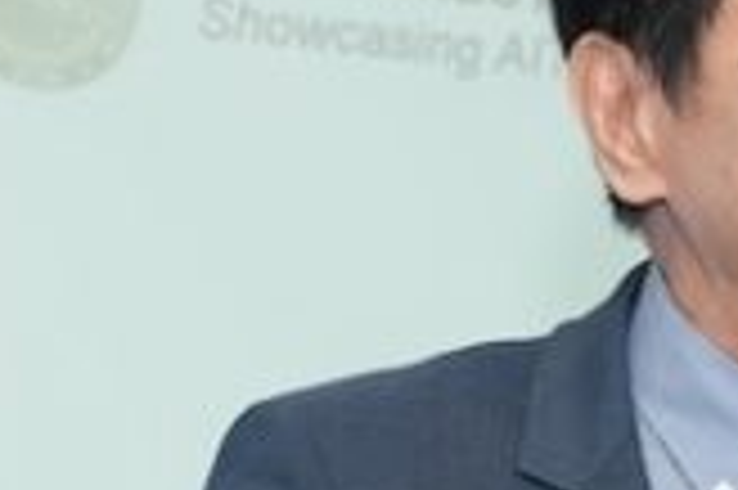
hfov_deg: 8.0
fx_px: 5202
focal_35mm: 254
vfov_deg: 5.4
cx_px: 1026
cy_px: 454
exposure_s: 1/160
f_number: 5.6
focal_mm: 35
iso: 1000
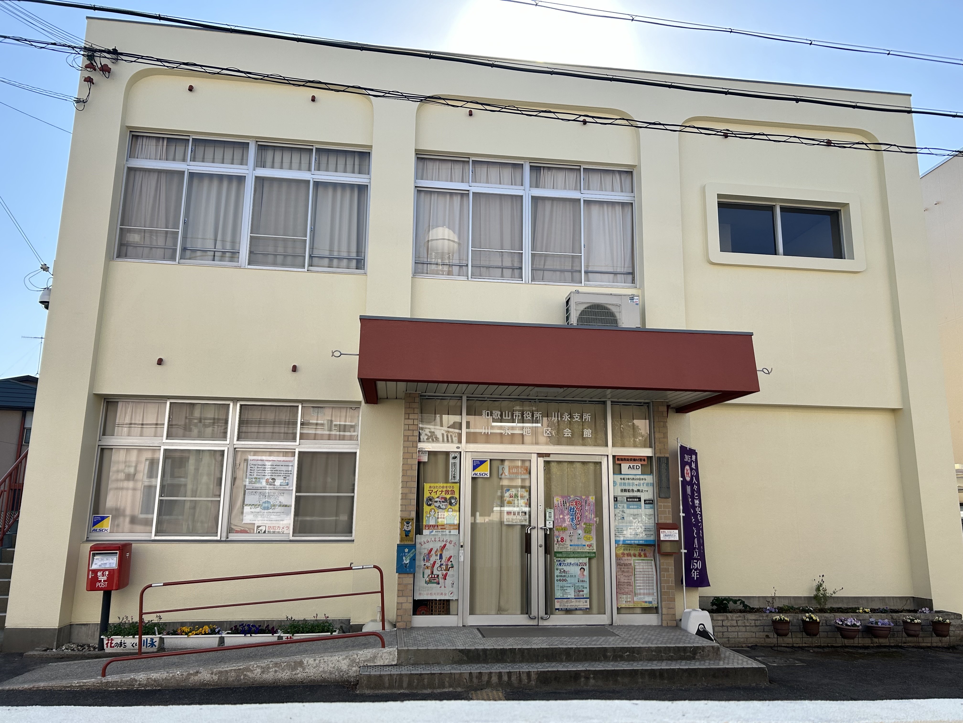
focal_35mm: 26
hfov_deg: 67.3
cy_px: 362
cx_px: 482
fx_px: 723
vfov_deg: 53.1
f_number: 1.5
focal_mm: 5.7
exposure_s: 1/2571
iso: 50
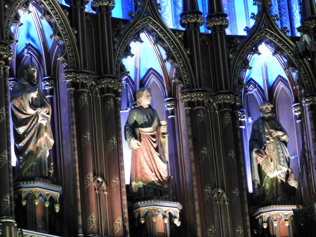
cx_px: 158
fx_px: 1232
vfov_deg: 11.0
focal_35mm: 135
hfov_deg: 14.6
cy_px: 118
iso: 800
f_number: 5
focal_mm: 24.2
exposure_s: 1/8
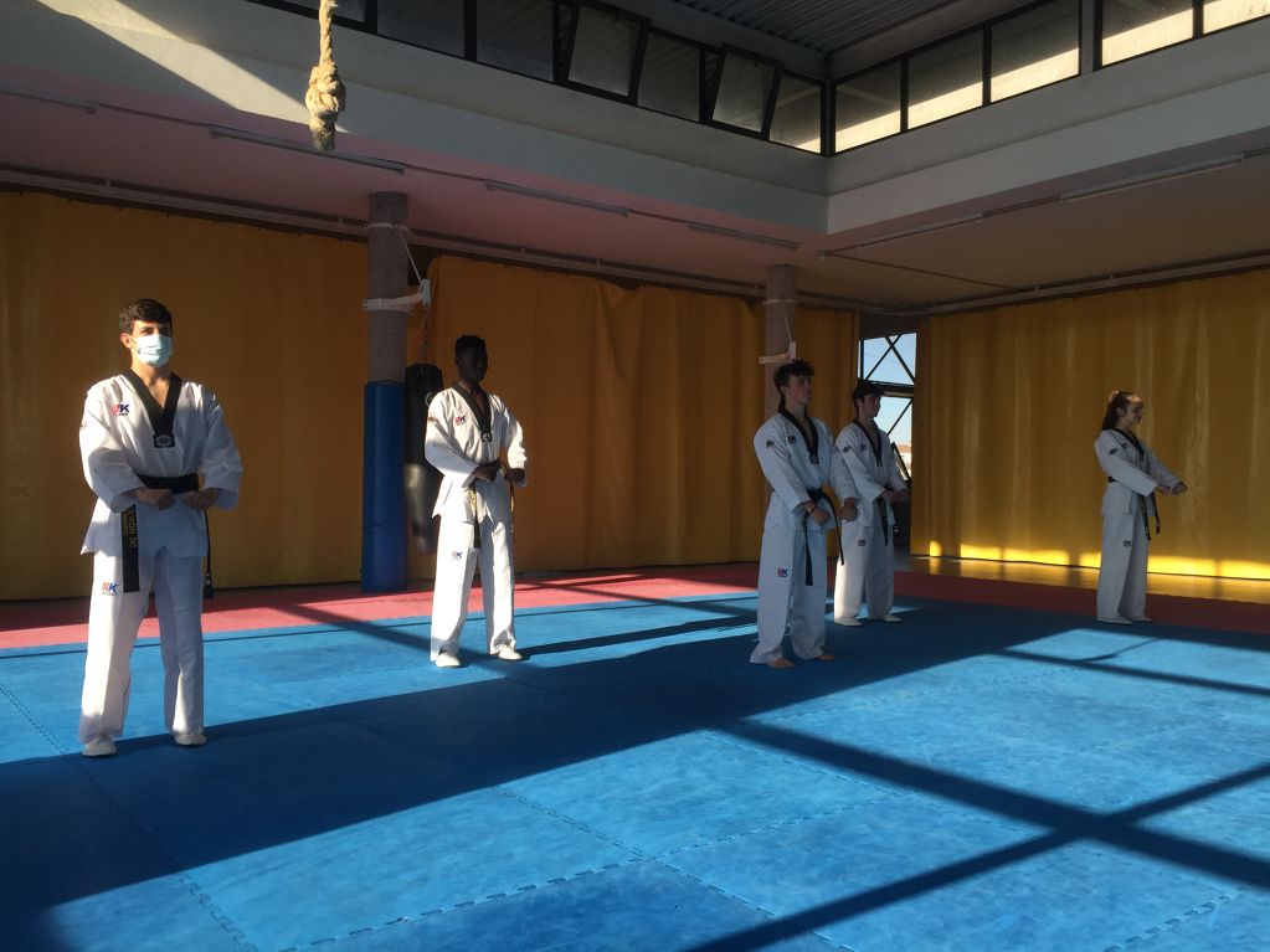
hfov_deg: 61.7
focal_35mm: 29
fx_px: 1064
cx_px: 635
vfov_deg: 48.2
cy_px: 476
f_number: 2.2
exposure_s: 1/670
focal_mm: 4.15
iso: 32
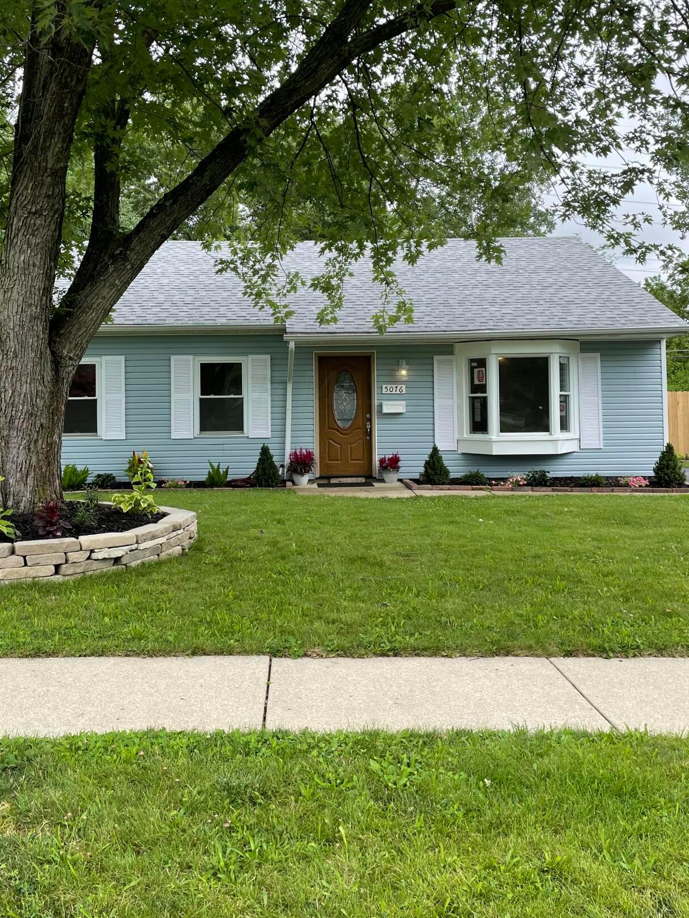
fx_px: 849
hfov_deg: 44.1
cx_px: 307
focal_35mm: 32
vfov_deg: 56.6
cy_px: 388
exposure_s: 1/836
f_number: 1.6
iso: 32
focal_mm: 4.2
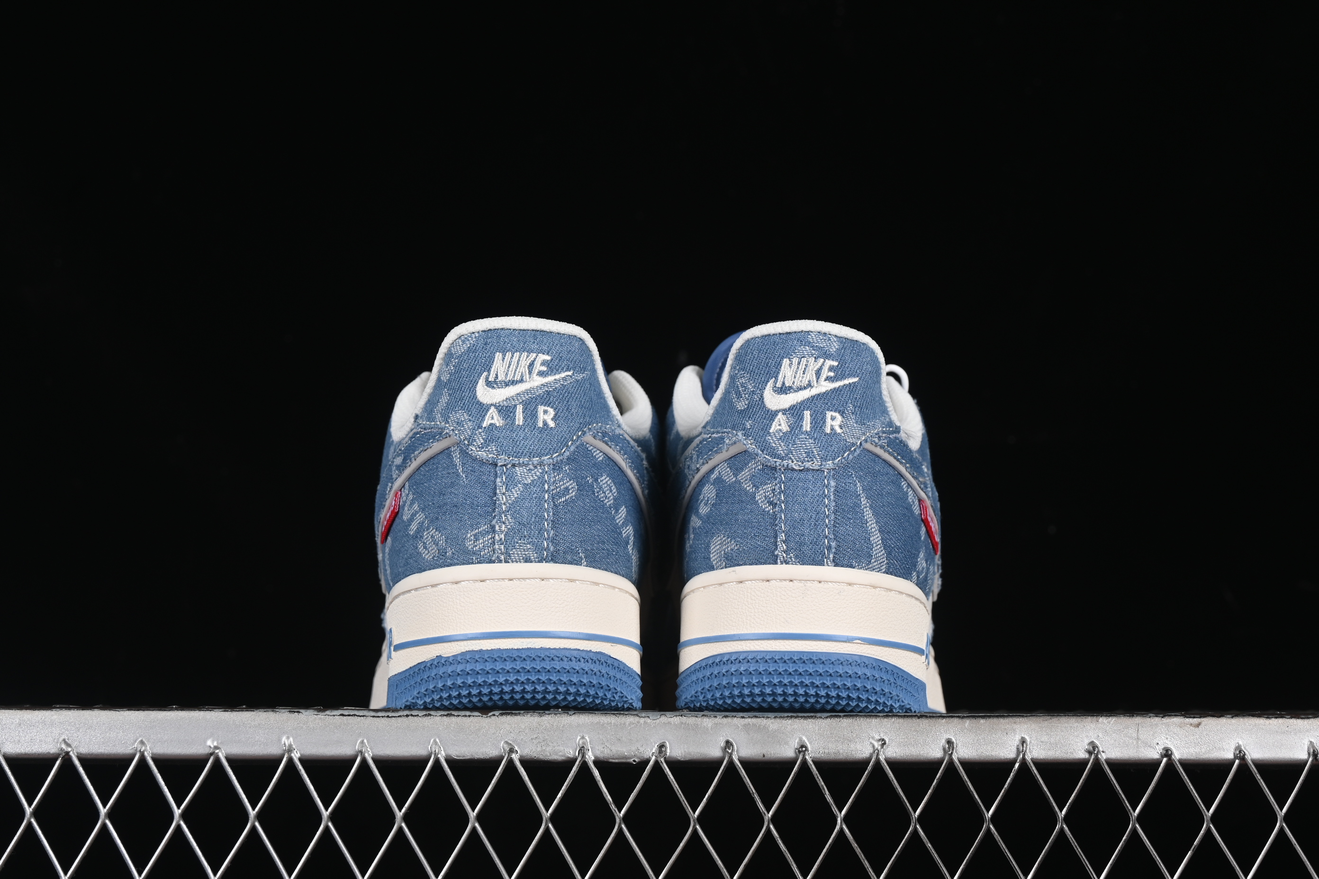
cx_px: 660
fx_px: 2748
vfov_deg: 18.2
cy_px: 440
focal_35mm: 75
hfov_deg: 27.0
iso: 160
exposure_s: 1/80
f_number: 8
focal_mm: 50
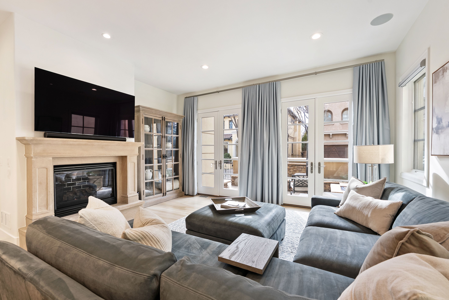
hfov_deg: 100.4
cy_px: 150
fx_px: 187
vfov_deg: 77.4
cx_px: 224
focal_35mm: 15
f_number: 9
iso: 640
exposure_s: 1/5
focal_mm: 15
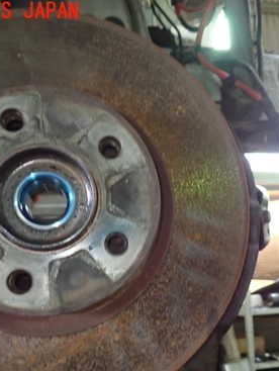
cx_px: 198
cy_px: 226
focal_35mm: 49
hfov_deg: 29.4
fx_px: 526
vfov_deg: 38.7
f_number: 2.3
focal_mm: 5.4
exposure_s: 1/30
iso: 400
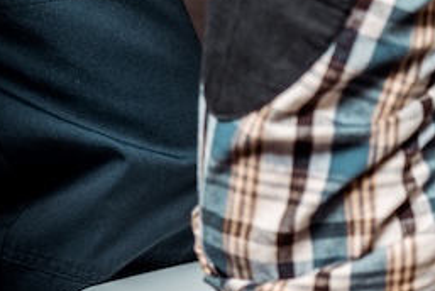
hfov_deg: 14.2
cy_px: 376
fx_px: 1694
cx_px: 525
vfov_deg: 9.6
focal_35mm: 140
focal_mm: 36
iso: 125
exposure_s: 1/160
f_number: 5
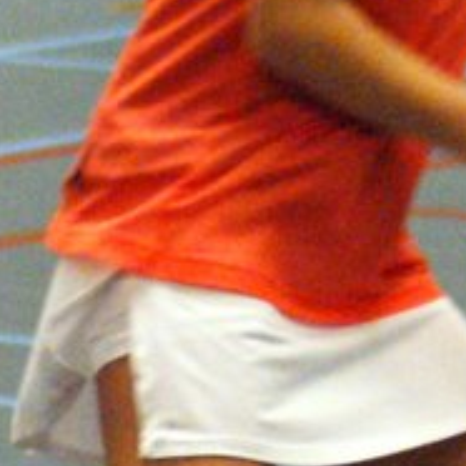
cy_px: 263
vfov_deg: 3.0
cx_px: 816
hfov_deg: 3.0
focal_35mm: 575
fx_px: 8758
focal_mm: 70
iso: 1600
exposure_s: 1/160
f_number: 2.8
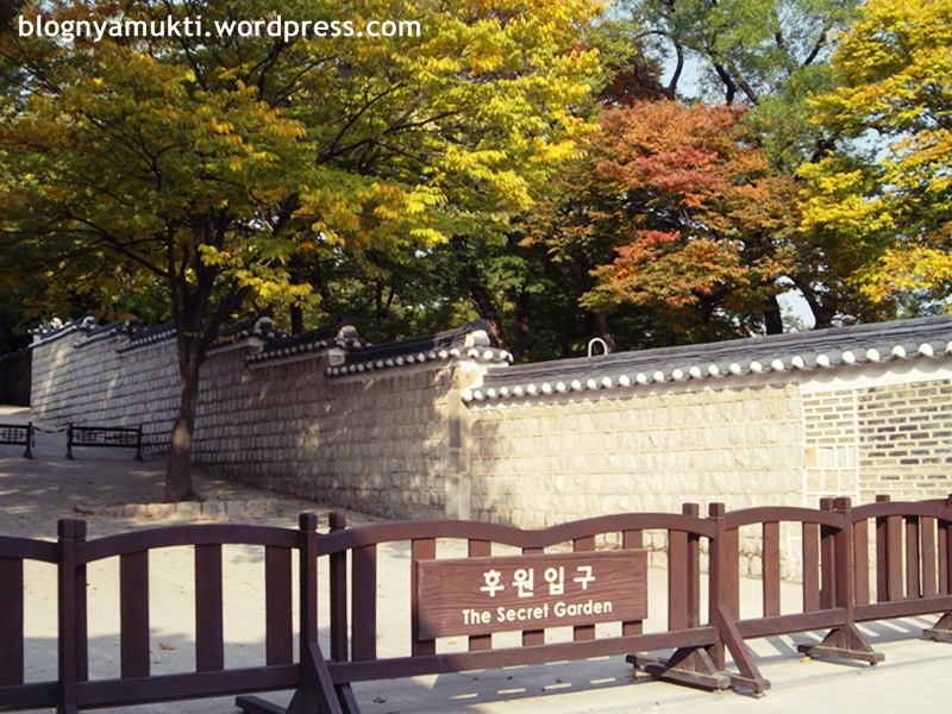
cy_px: 357
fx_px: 1210
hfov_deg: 42.9
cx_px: 476
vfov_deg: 32.9
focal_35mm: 44
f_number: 4.5
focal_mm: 7.8
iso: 80
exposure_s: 1/220
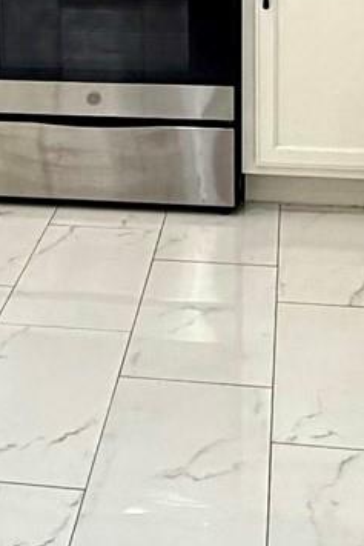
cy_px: -66
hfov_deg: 16.1
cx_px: 45
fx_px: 1273
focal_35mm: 84
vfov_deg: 22.7
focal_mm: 2.22
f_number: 2.2
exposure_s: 1/120
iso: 80
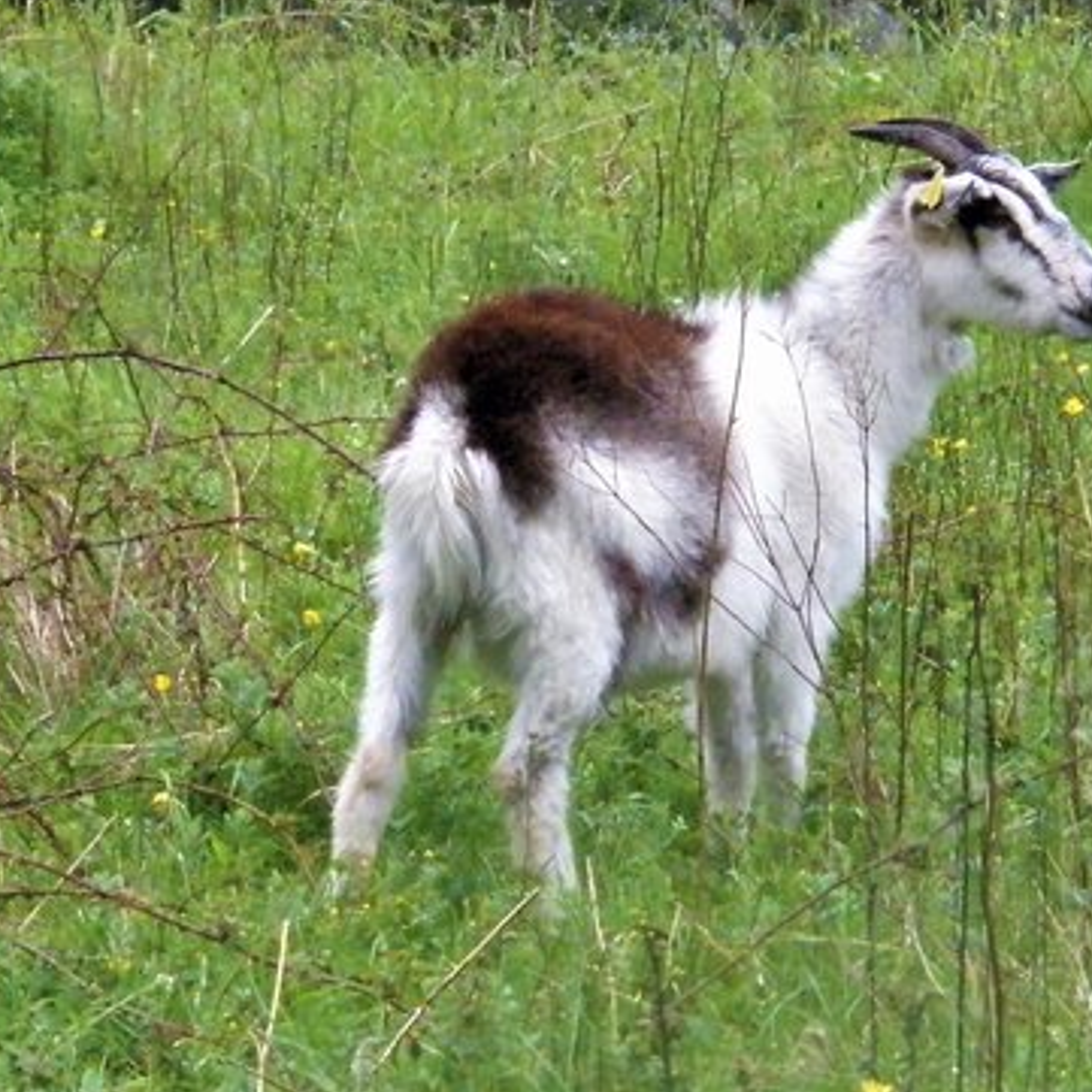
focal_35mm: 237
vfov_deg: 7.4
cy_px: 454
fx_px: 8459
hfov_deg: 7.4
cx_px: 780
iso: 800
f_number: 5.3
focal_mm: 21
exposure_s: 1/250
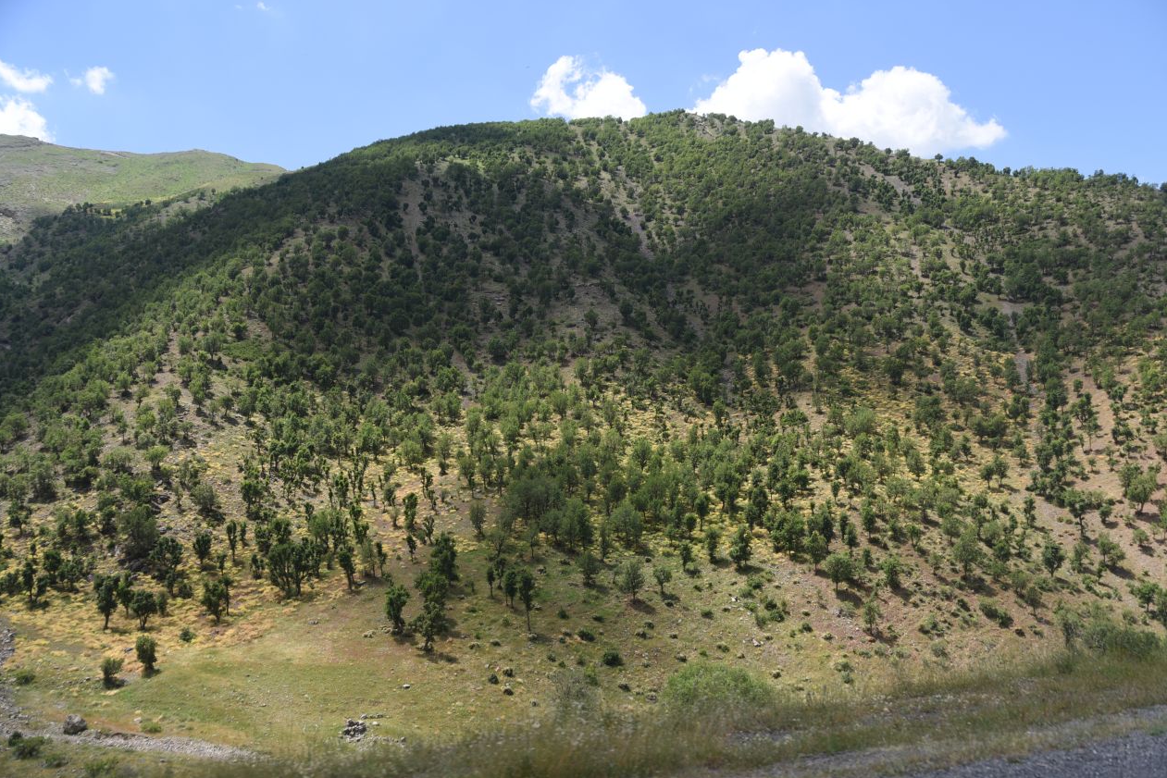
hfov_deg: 57.2
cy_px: 397
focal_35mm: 33
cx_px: 599
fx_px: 1070
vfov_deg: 40.0
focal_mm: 32
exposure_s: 1/500
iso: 100
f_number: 4.5
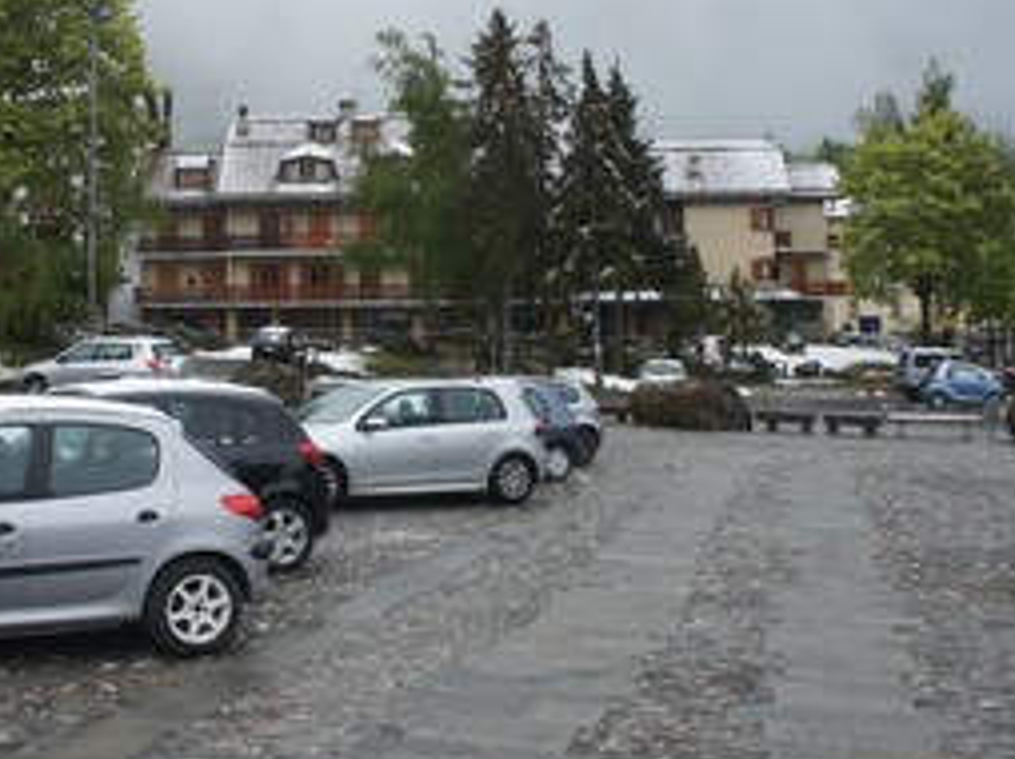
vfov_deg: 30.7
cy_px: 276
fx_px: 1377
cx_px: 368
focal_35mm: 47
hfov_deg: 40.1
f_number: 7.1
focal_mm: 18
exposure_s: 1/320
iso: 200
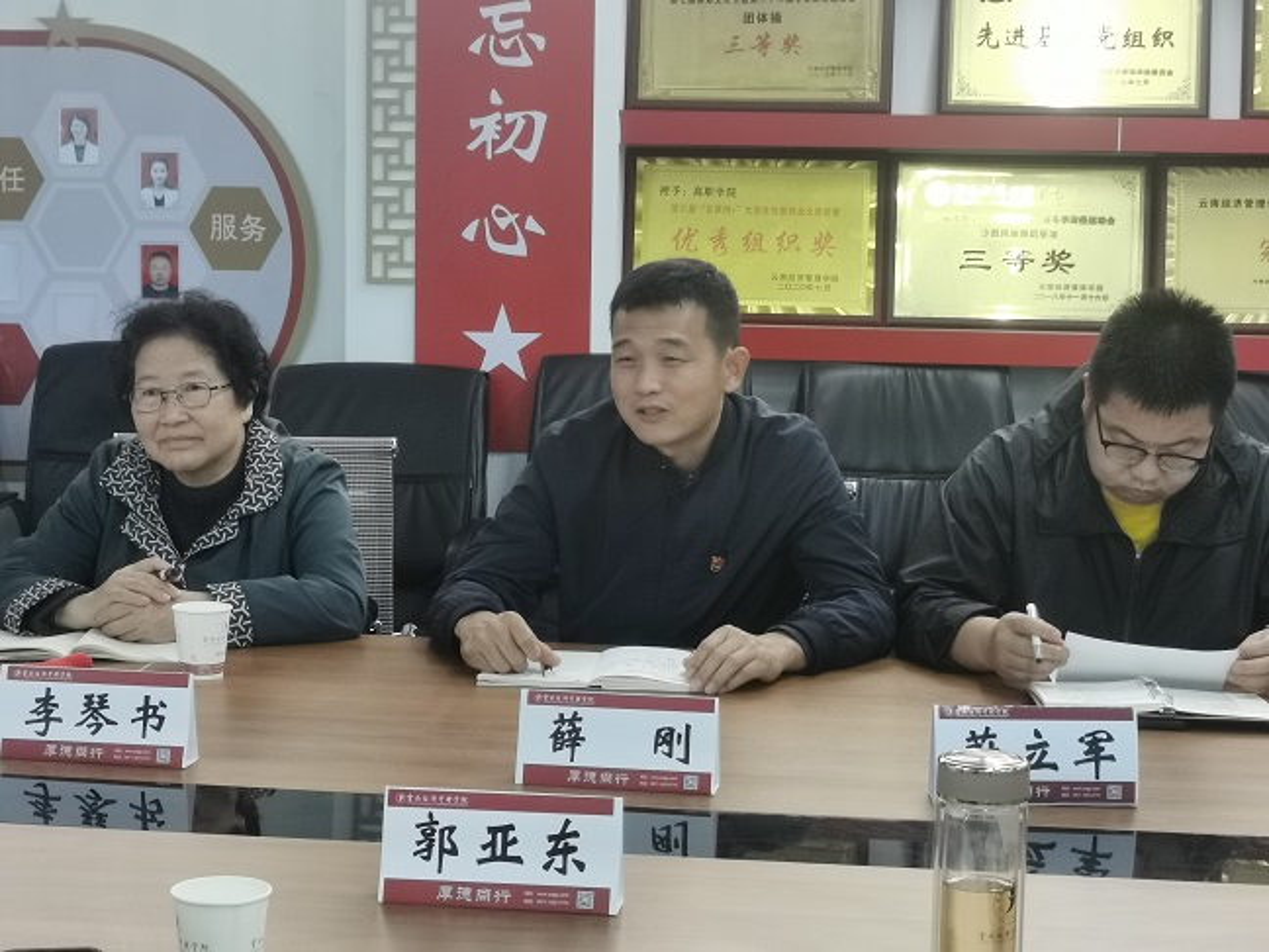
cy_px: 476
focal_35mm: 69
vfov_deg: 21.3
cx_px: 634
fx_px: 2529
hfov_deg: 28.2
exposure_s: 1/50
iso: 200
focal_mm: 5.58
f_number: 1.8
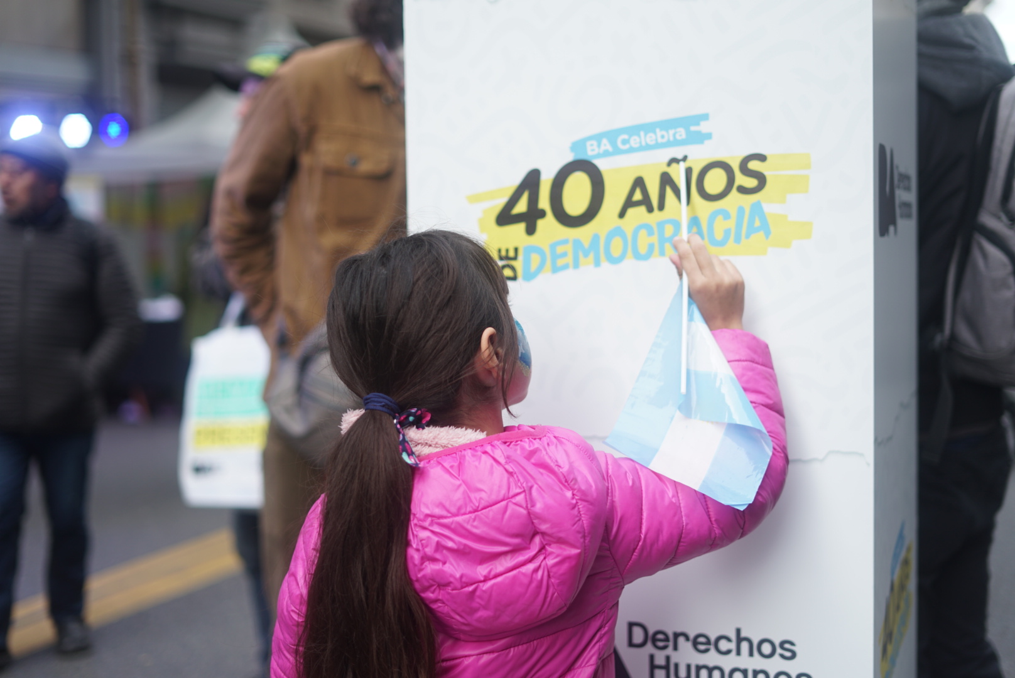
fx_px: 1411
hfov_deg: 39.6
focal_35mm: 50
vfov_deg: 27.0
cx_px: 508
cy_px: 339
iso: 100
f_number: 2
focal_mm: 50
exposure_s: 1/320
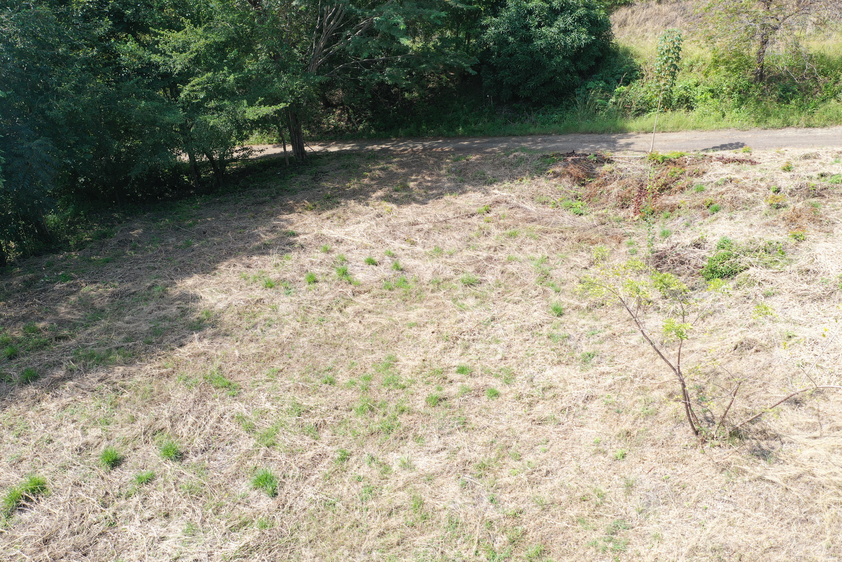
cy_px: 281
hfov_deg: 65.5
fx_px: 655
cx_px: 421
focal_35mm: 28
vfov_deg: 46.4
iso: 100
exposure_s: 1/200
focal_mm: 10.26
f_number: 5
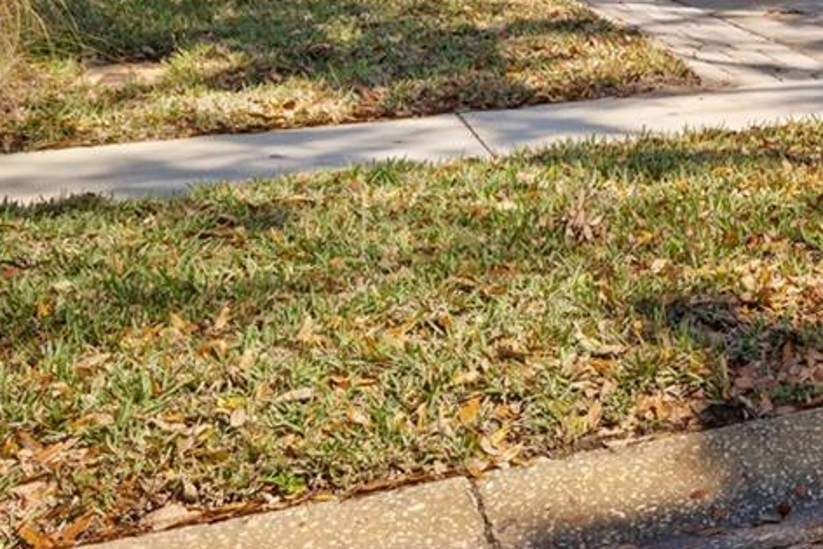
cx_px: 1233
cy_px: -240
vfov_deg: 16.2
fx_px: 1784
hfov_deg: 21.7
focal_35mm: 78
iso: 250
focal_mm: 23
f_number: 9
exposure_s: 1/640
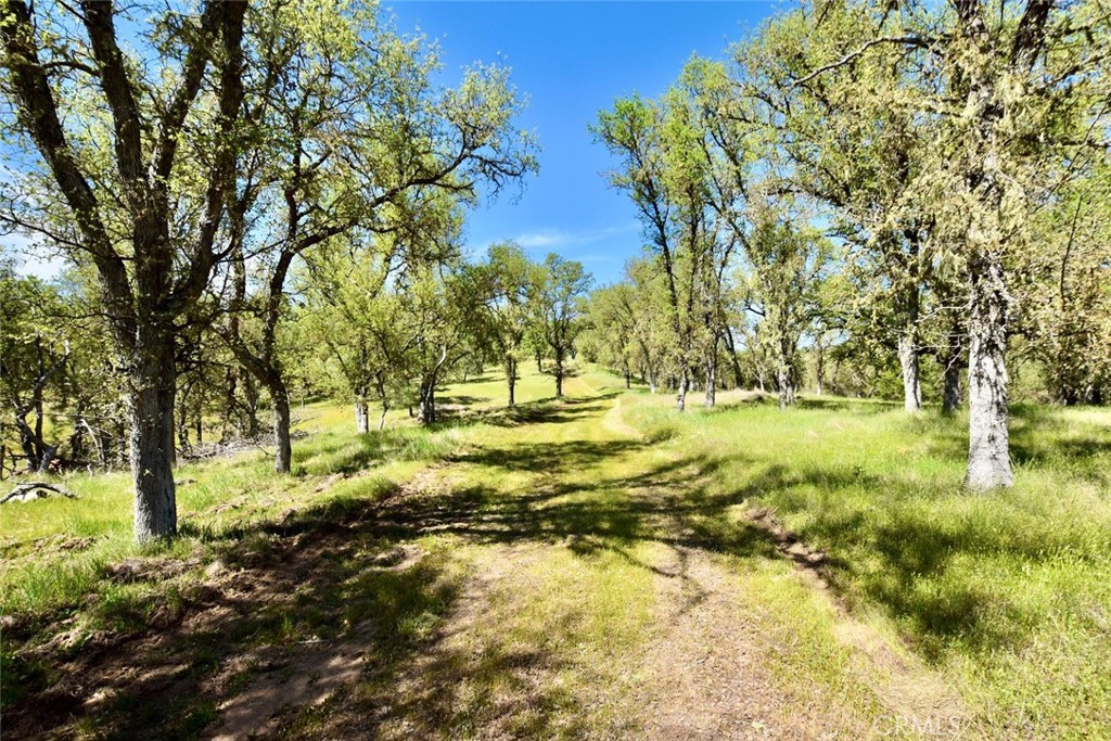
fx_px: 463
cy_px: 370
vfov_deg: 77.3
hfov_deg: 100.4
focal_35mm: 15
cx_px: 556
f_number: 10
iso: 400
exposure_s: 1/320
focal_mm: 10
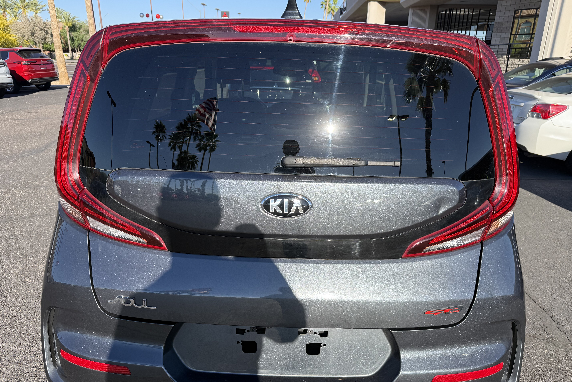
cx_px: 286
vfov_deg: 51.2
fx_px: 397
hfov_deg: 71.5
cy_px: 209
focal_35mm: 25
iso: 100
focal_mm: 6.76
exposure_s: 1/2053
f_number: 1.78
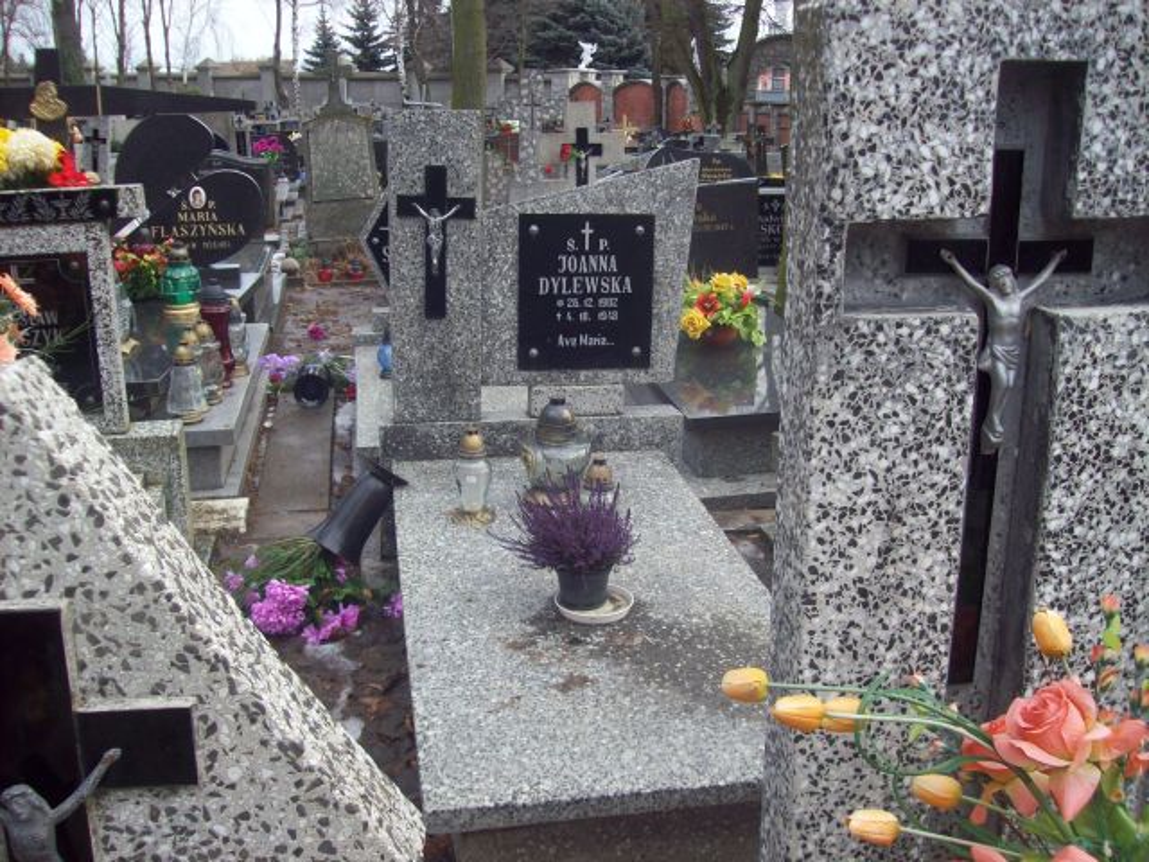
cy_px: 431
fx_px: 1195
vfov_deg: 39.7
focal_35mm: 36
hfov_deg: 51.4
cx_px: 574
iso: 80
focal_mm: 6
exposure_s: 1/175
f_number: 2.7
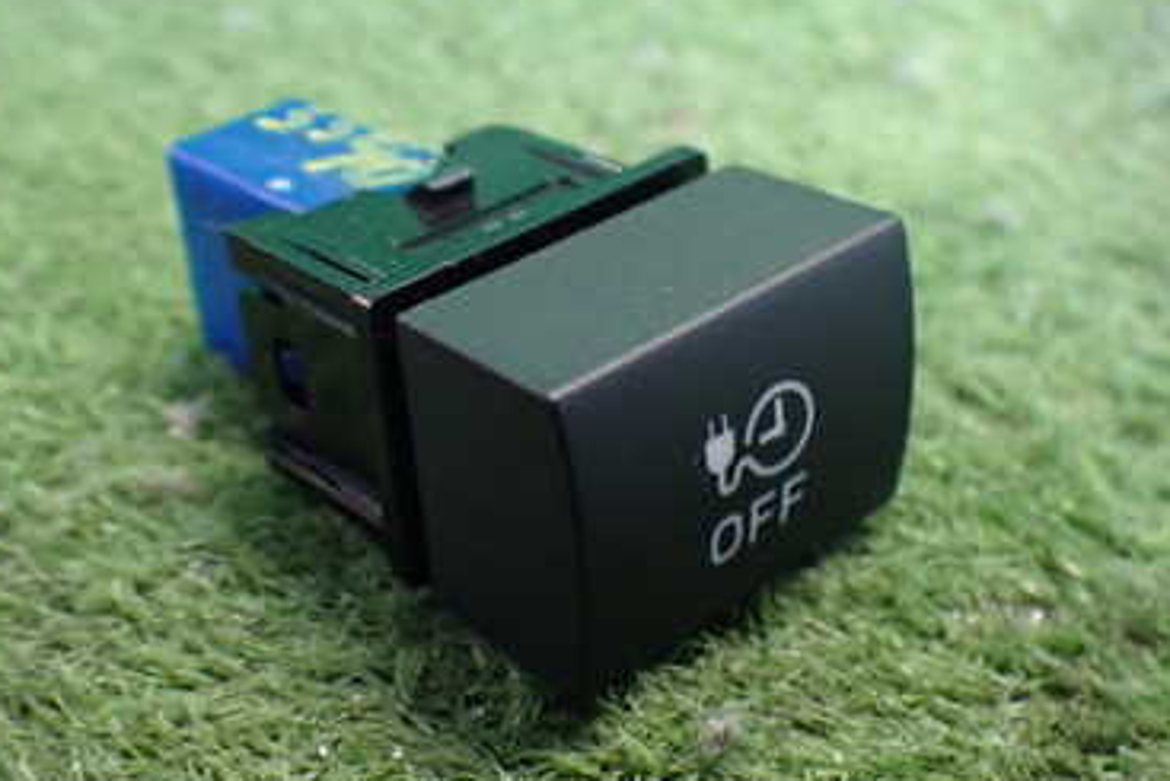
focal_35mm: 51
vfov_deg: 26.5
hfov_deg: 38.9
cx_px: 558
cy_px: 367
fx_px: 1658
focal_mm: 5.4
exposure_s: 1/50
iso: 800
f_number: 2.3
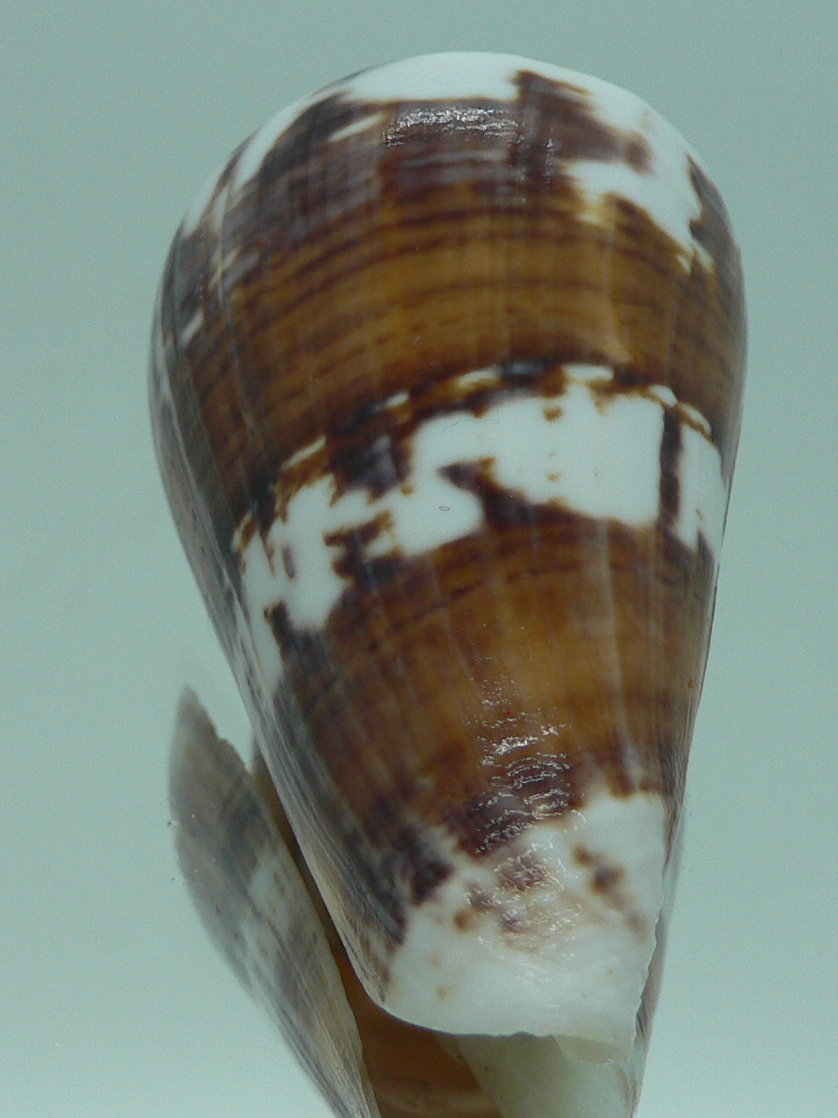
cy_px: 581
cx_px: 409
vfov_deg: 34.3
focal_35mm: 56
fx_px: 1808
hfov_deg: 26.1
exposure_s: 1/60
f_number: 2.8
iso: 80
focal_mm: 4.6
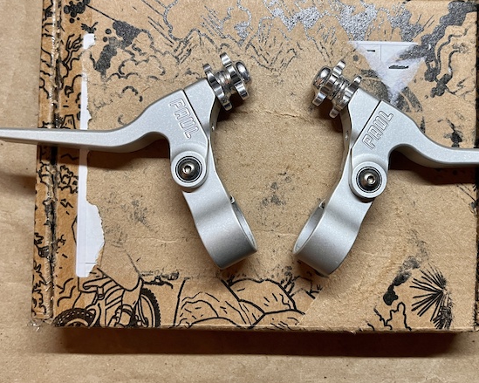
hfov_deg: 48.9
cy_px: 152
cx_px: 274
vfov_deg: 39.9
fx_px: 524
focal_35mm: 37
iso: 125
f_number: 1.6
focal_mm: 5.1
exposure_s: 1/60
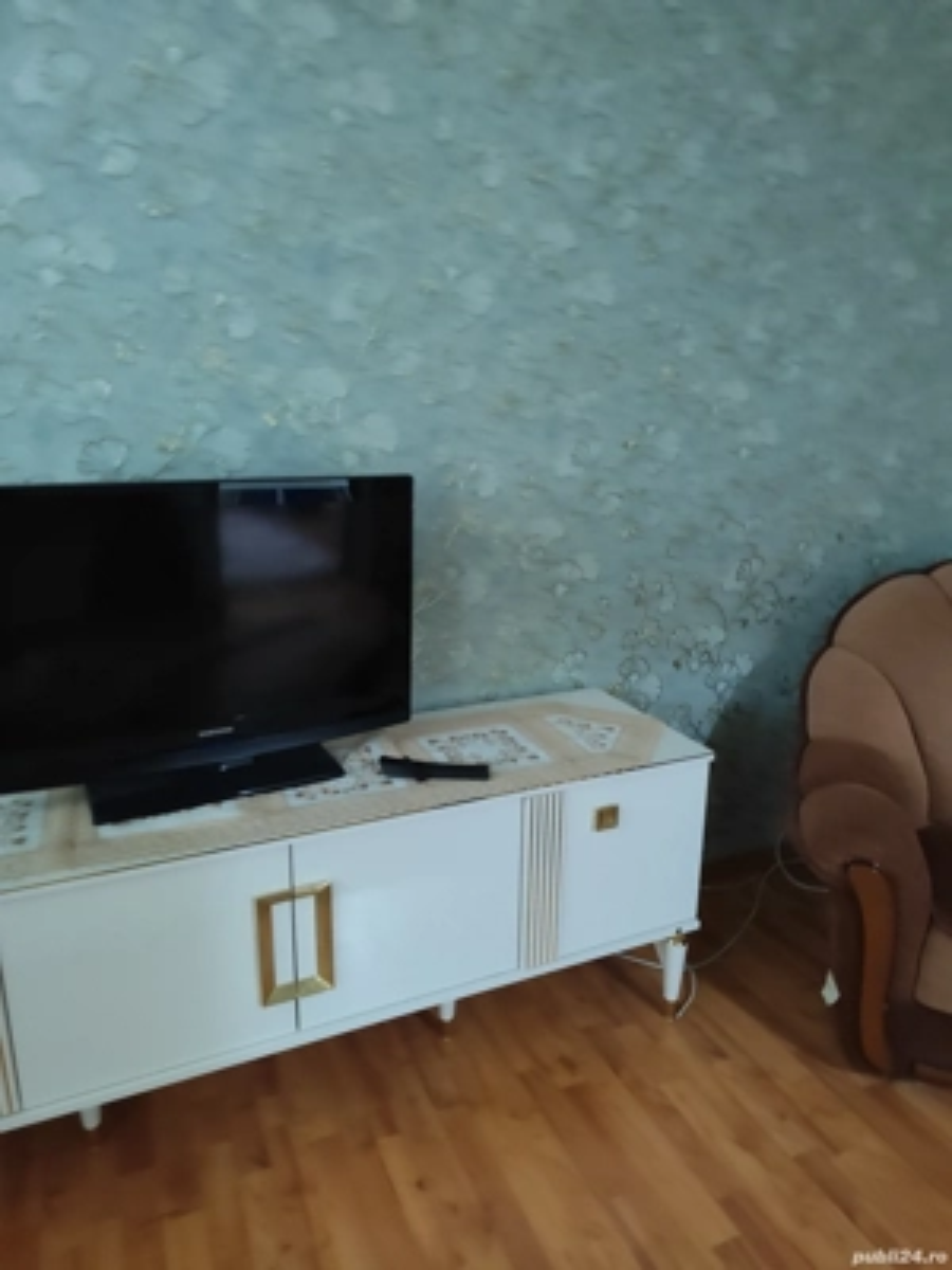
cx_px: 476
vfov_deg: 73.9
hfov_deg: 58.9
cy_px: 635
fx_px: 843
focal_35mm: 23
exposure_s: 1/25
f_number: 1.65
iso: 2000
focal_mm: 6.19
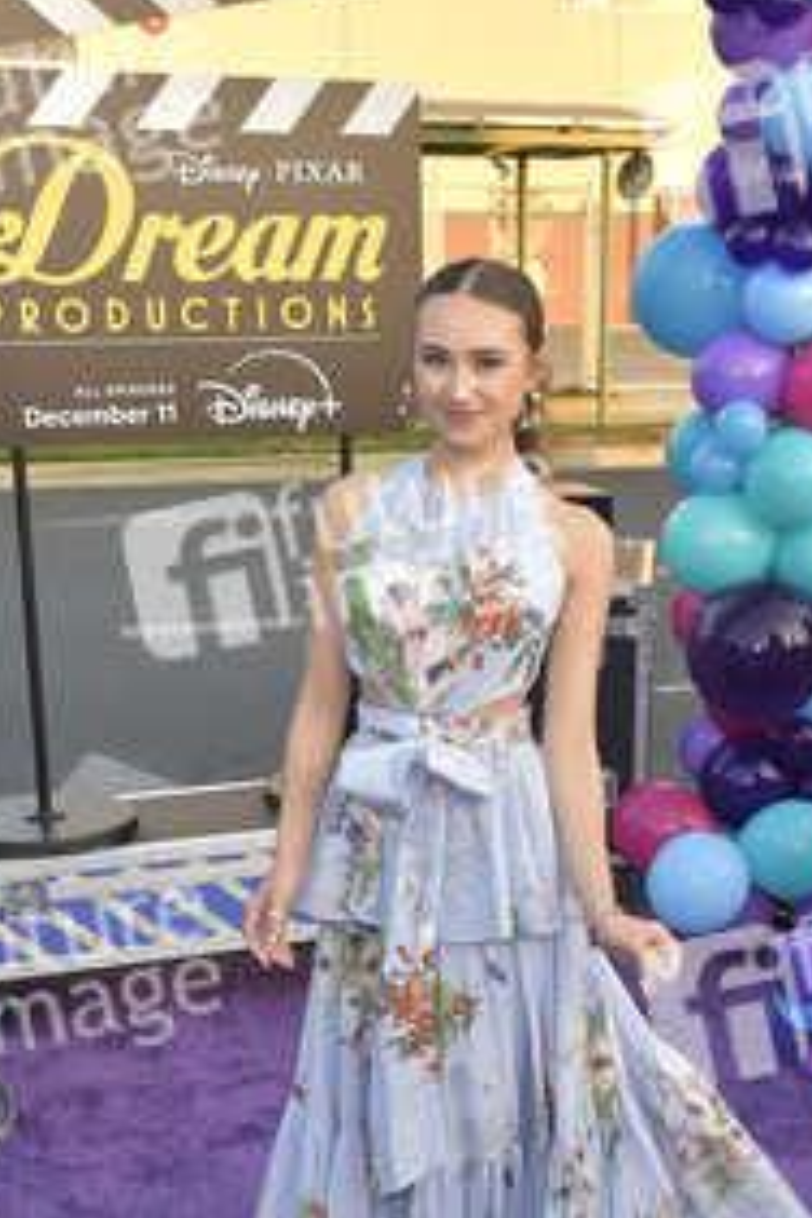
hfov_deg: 30.5
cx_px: 473
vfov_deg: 44.1
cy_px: 773
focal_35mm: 44
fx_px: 1489
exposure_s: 1/250
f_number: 6.3
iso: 640
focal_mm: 31
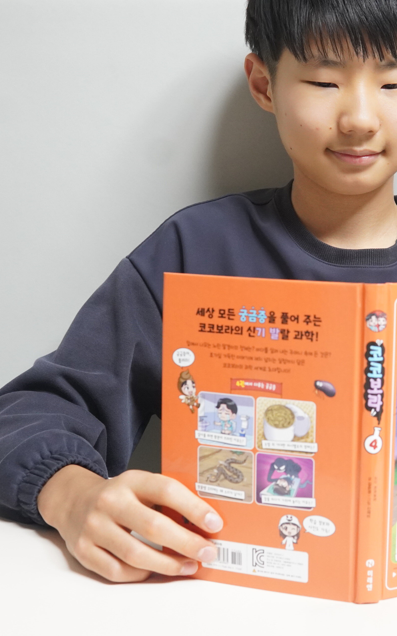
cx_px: 335
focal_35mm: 69
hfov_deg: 18.6
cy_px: 319
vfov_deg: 29.8
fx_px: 1194
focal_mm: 30
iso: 2000
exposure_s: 1/50
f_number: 5.6
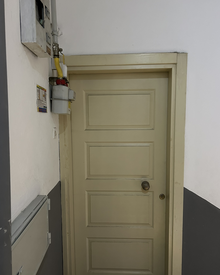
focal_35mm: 28
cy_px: 146
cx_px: 112
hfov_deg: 51.5
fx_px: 228
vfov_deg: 62.2
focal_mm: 5.7
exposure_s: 1/33
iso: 500
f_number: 1.5
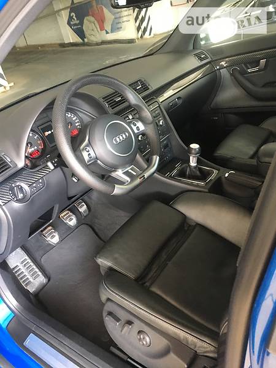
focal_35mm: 29
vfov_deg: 61.7
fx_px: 308
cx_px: 138
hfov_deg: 48.2
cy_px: 184
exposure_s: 1/25
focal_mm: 4.2
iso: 200
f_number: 2.2
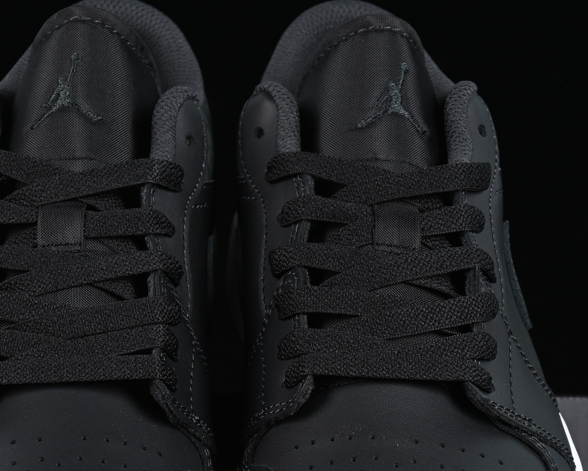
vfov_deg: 9.2
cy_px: 438
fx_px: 2907
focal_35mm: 167
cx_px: 228
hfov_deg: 11.5
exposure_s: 1/60
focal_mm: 50
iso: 160
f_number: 6.3
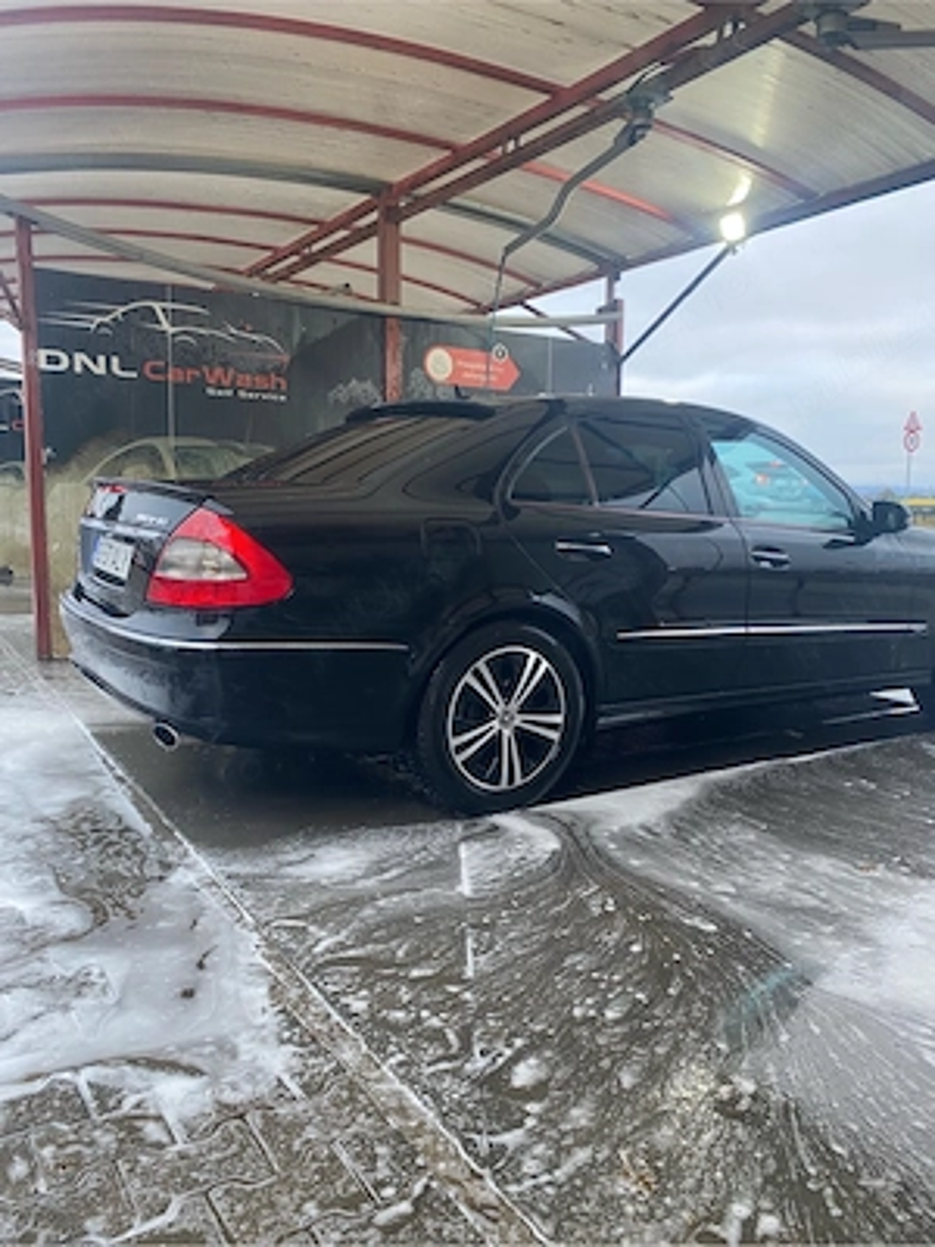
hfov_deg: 53.1
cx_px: 468
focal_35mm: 26
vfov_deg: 67.3
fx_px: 936
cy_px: 624
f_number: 1.8
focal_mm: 4.25
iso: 64
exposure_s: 1/50
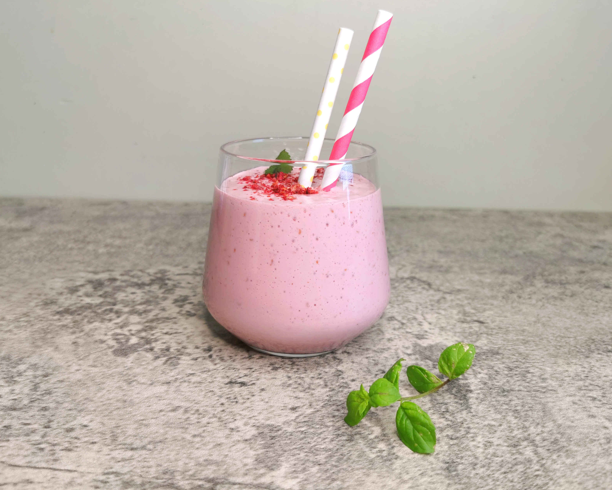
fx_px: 525
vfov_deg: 50.0
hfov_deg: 60.4
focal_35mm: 29
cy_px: 250
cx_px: 306
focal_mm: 5.56
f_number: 1.6
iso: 64
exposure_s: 1/100
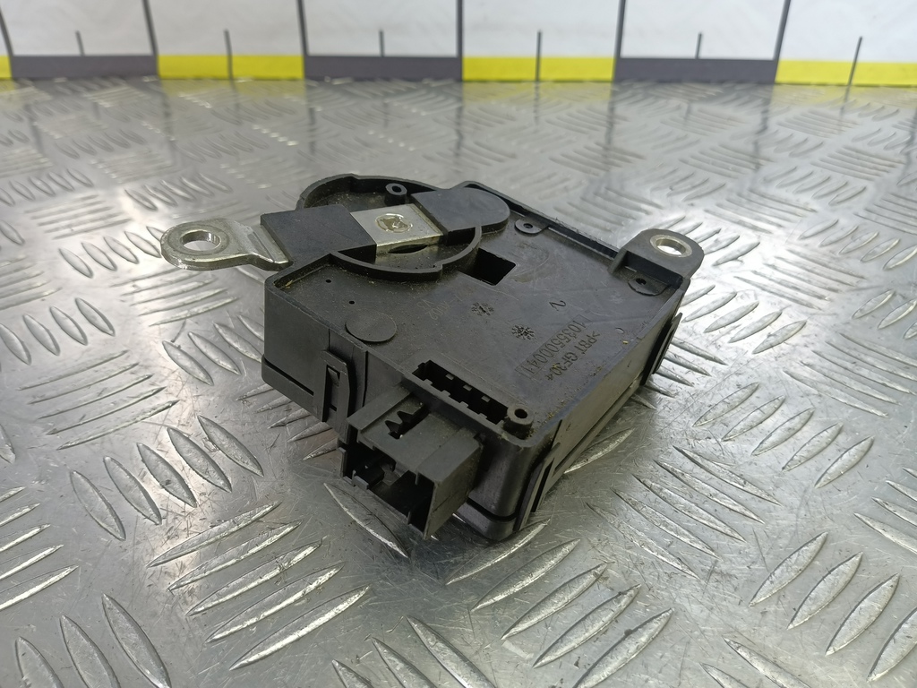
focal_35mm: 23
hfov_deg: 73.9
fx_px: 609
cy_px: 344
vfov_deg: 58.9
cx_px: 458
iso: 96
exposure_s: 1/50
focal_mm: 4.11
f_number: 1.6
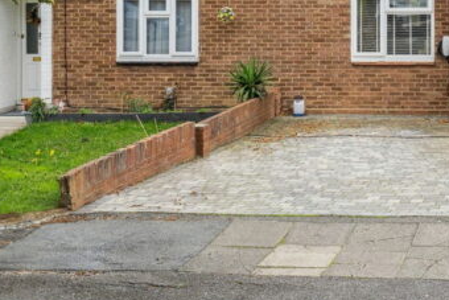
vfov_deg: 16.7
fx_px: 986
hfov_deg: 24.2
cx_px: 475
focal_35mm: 79
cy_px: -32
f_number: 5.6
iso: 500
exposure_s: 1/250
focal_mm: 35
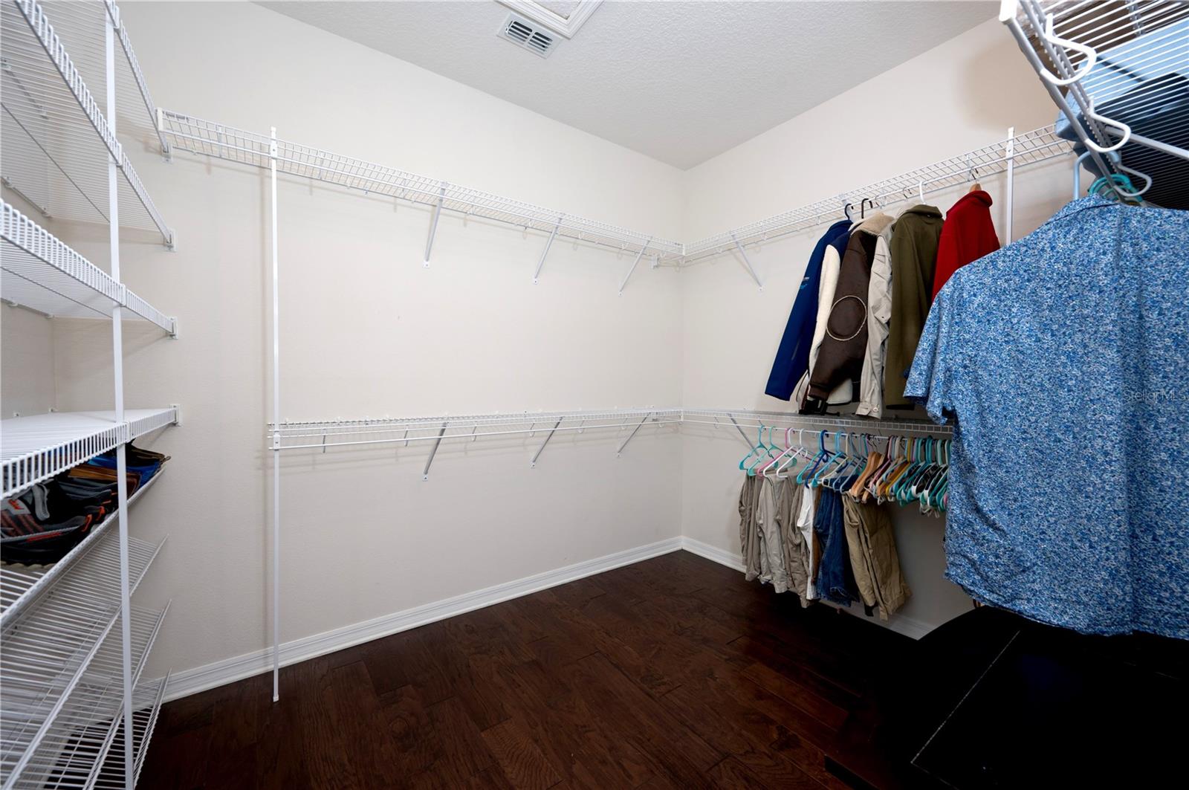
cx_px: 594
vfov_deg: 81.1
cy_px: 395
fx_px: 462
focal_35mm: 14
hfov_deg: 104.3
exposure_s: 1/60
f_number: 7.1
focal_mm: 14
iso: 400
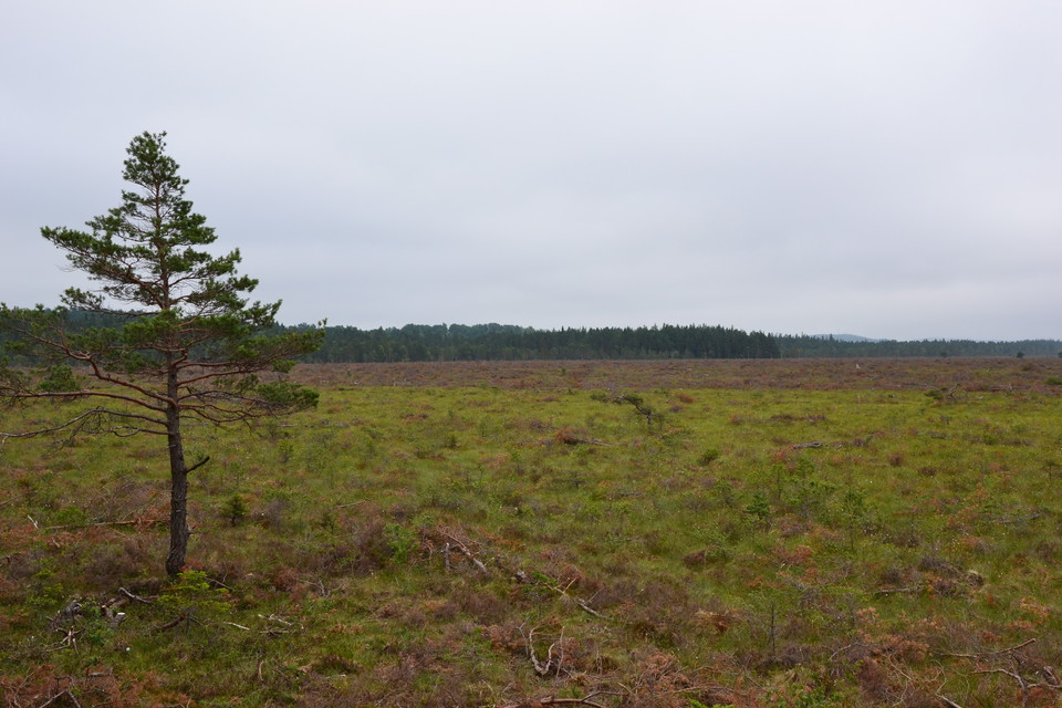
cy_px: 354
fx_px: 1239
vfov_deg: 31.9
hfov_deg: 46.4
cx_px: 531
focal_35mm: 42
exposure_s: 1/200
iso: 400
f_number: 10
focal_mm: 28
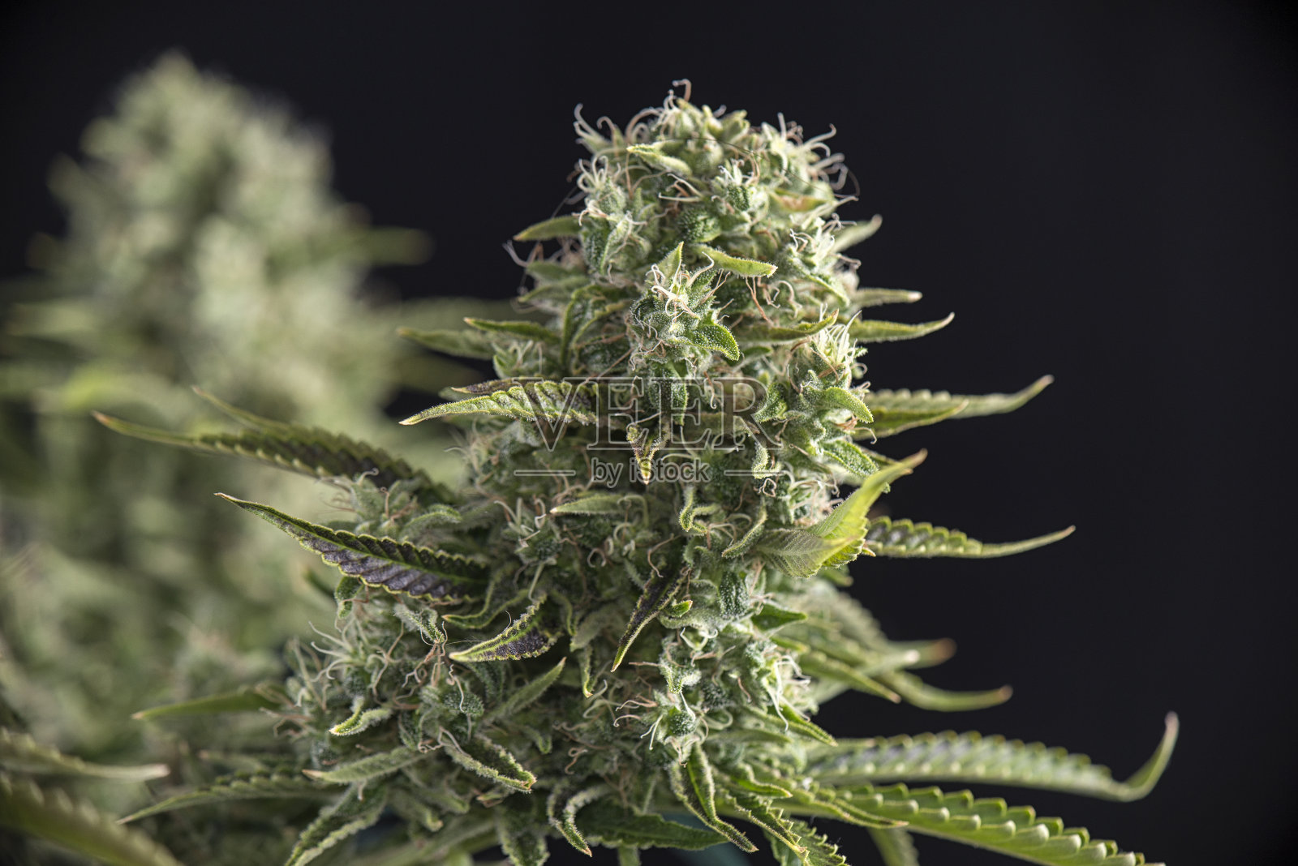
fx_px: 3066
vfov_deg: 16.1
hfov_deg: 23.9
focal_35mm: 85
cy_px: 433
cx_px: 649
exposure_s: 1/160
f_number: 7.1
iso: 160
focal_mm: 85
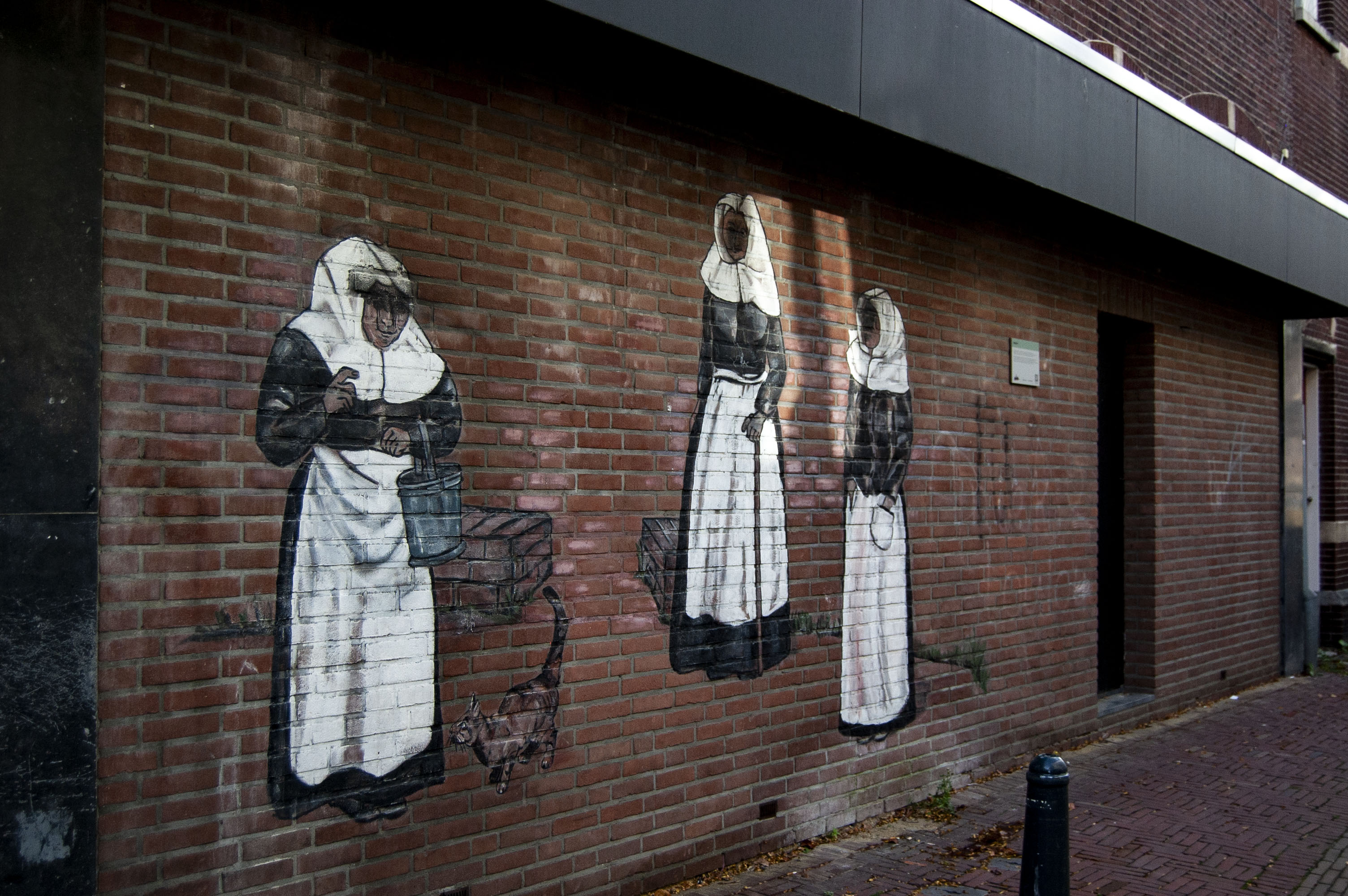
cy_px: 448
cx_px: 674
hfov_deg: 49.6
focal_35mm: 39
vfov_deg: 34.1
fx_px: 1459
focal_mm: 26
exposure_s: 1/800
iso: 400
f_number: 4.2
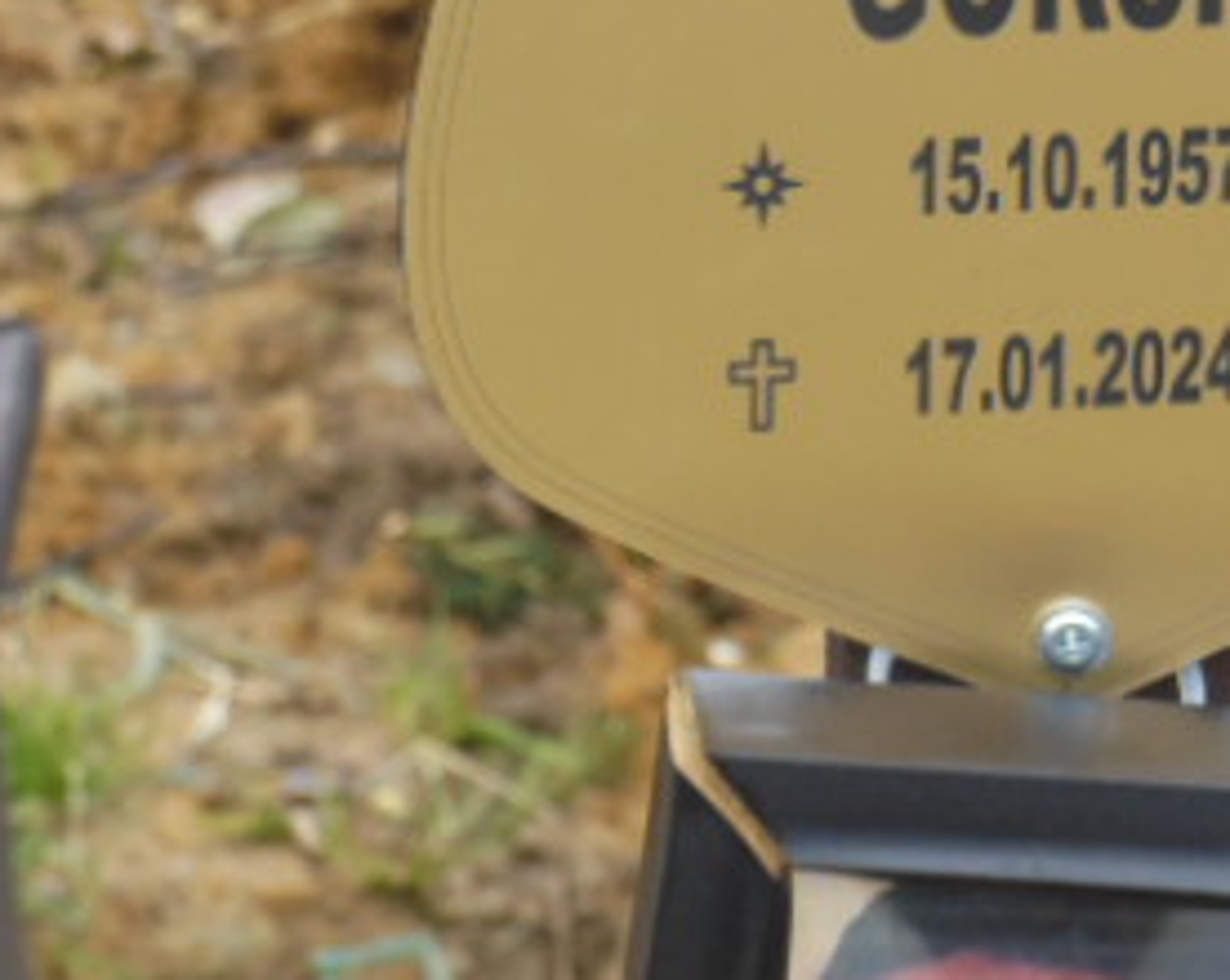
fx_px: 12032
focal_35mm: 331
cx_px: 838
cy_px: -53
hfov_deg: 5.8
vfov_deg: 4.7
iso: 200
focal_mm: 26.1
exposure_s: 1/60
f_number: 5.2
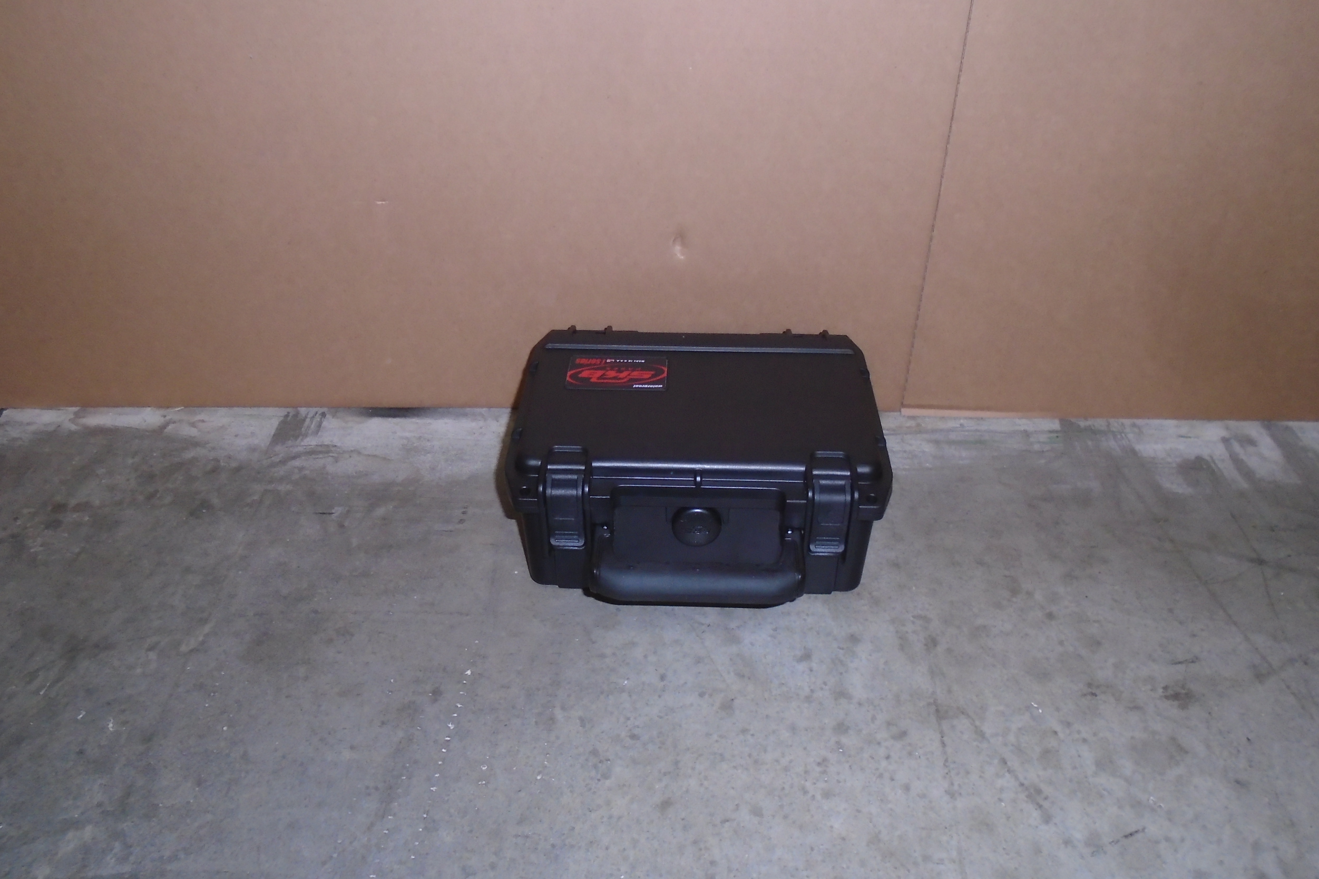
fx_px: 1026
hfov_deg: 65.5
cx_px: 672
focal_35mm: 28
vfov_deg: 46.4
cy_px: 439
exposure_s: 1/30
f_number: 3.2
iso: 200
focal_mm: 4.6
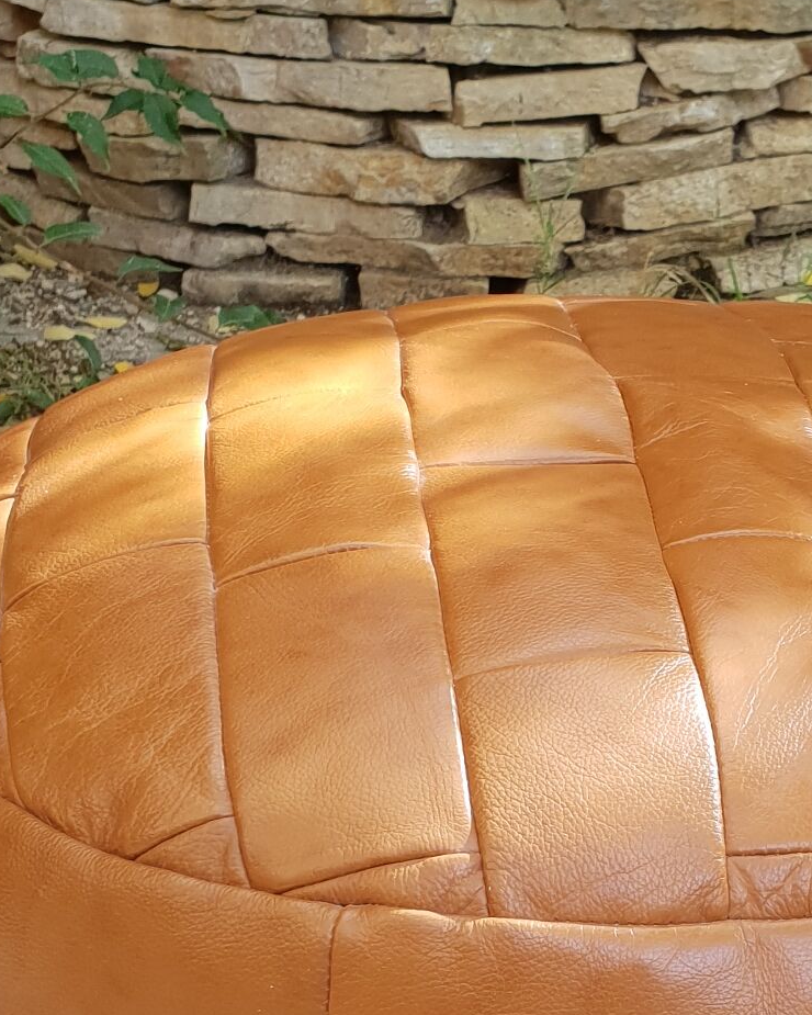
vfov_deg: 23.7
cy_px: 850
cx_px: 645
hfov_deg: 19.2
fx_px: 2373
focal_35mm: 79
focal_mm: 4.3
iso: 80
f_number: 2.4
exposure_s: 1/100
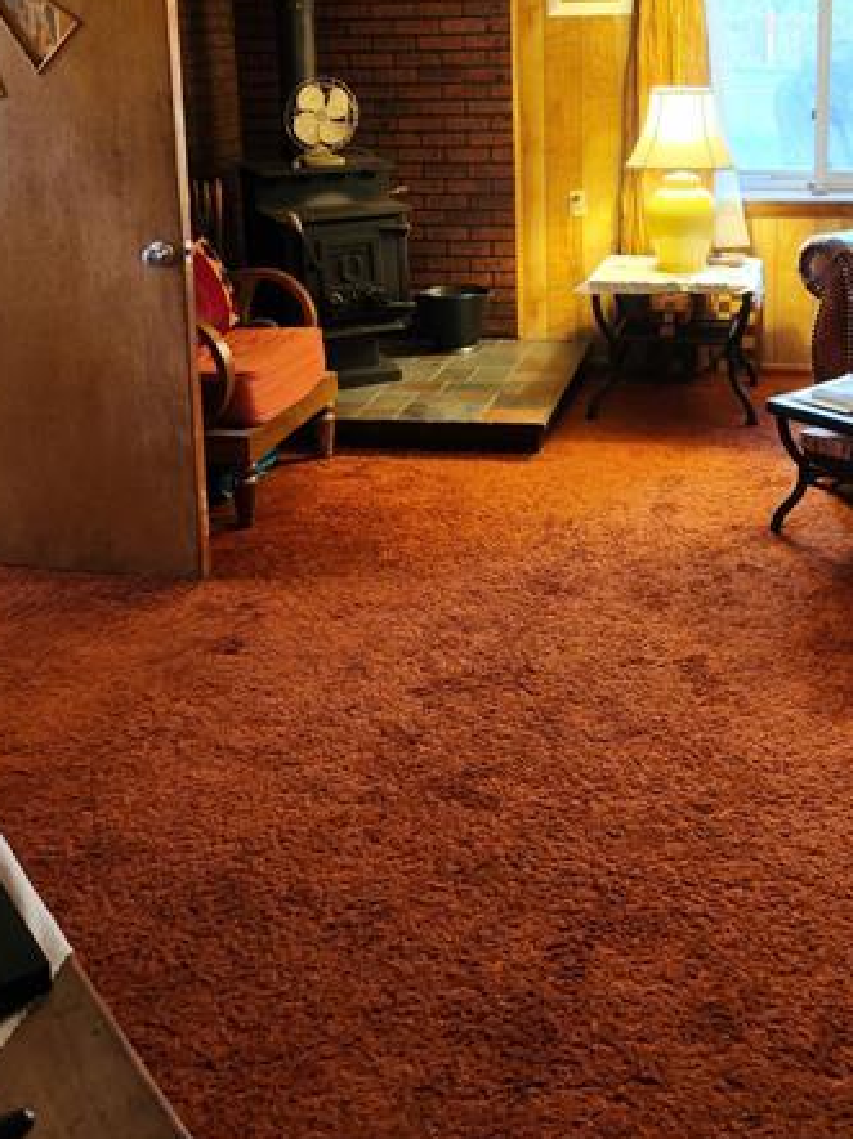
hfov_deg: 35.8
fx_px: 1315
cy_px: 260
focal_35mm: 40
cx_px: 503
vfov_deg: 44.9
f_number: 1.8
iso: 320
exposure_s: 1/30
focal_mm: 5.4
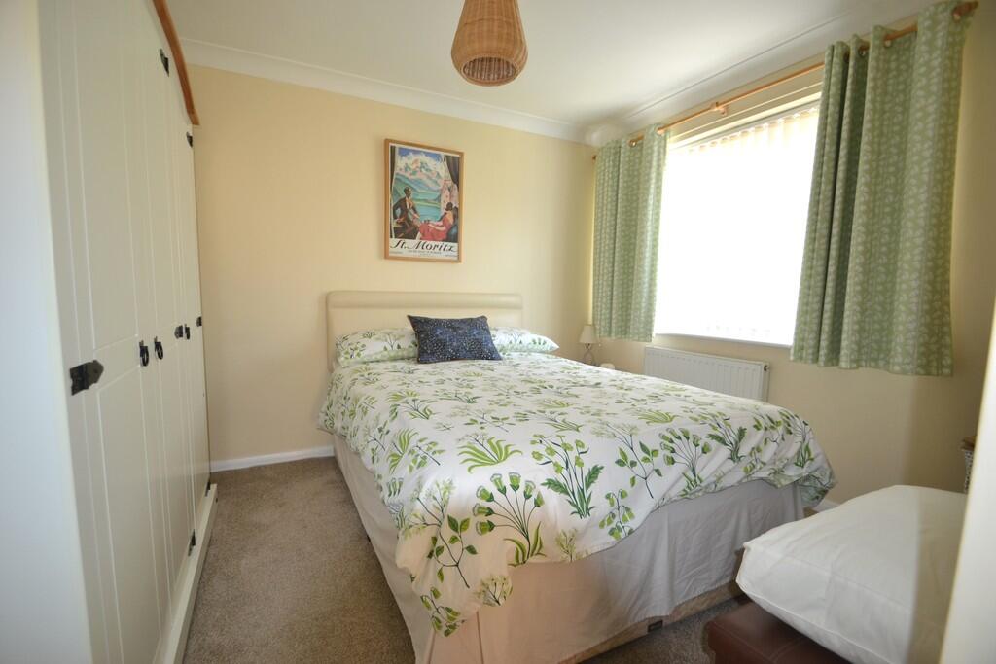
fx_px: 415
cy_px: 332
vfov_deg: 77.3
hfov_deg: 100.4
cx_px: 498
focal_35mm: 15
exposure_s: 1/60
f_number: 3.5
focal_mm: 10
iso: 400
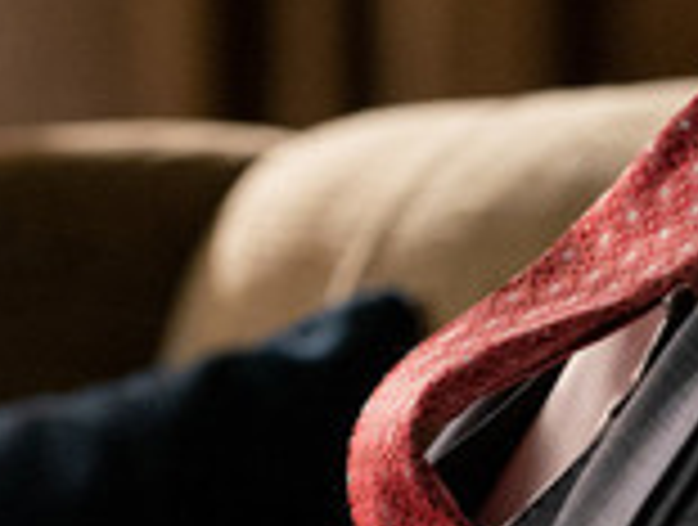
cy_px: 31
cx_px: 99
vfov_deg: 2.6
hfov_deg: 3.4
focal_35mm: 584
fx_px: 11803
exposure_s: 1/160
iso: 5000
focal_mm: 121
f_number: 3.5
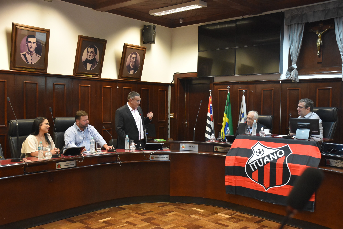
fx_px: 343
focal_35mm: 36
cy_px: 114
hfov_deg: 53.1
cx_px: 172
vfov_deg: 36.9
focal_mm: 24
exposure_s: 1/60
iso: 2000
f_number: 3.8
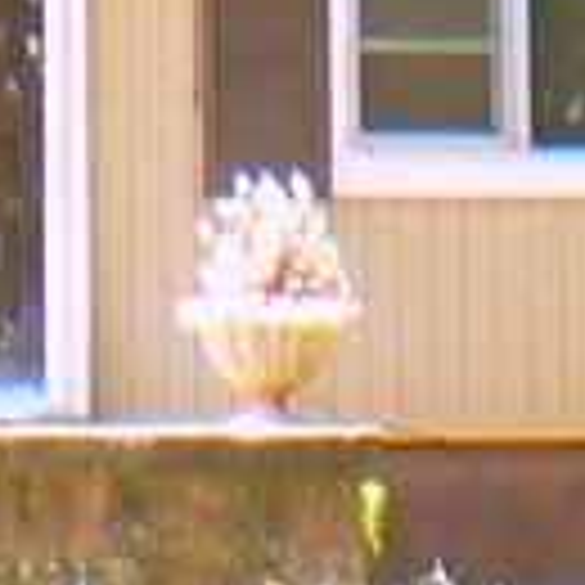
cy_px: 306
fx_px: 4646
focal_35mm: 243
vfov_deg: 7.2
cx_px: 266
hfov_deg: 7.2
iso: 80
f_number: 2.8
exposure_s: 1/50
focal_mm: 5.2
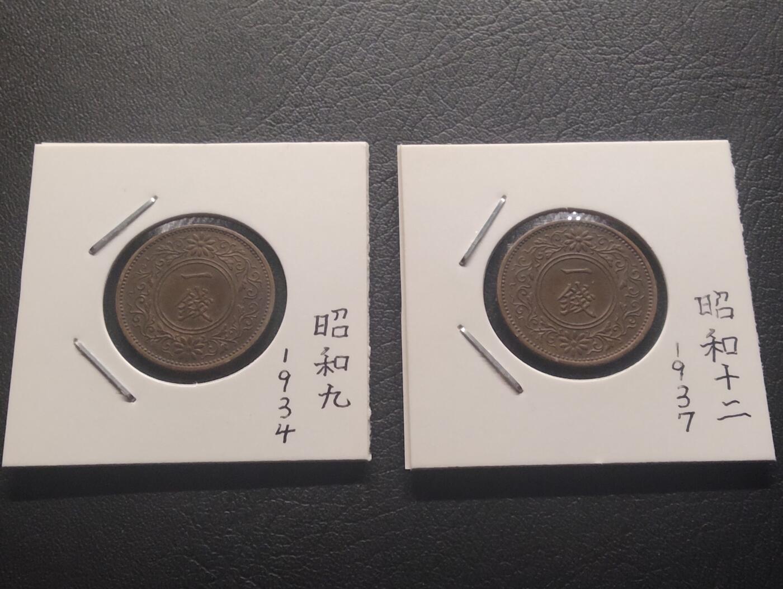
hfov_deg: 38.1
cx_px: 392
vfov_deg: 29.2
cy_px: 294
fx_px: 1133
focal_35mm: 50
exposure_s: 1/50
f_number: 2.2
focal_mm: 3.42
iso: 500
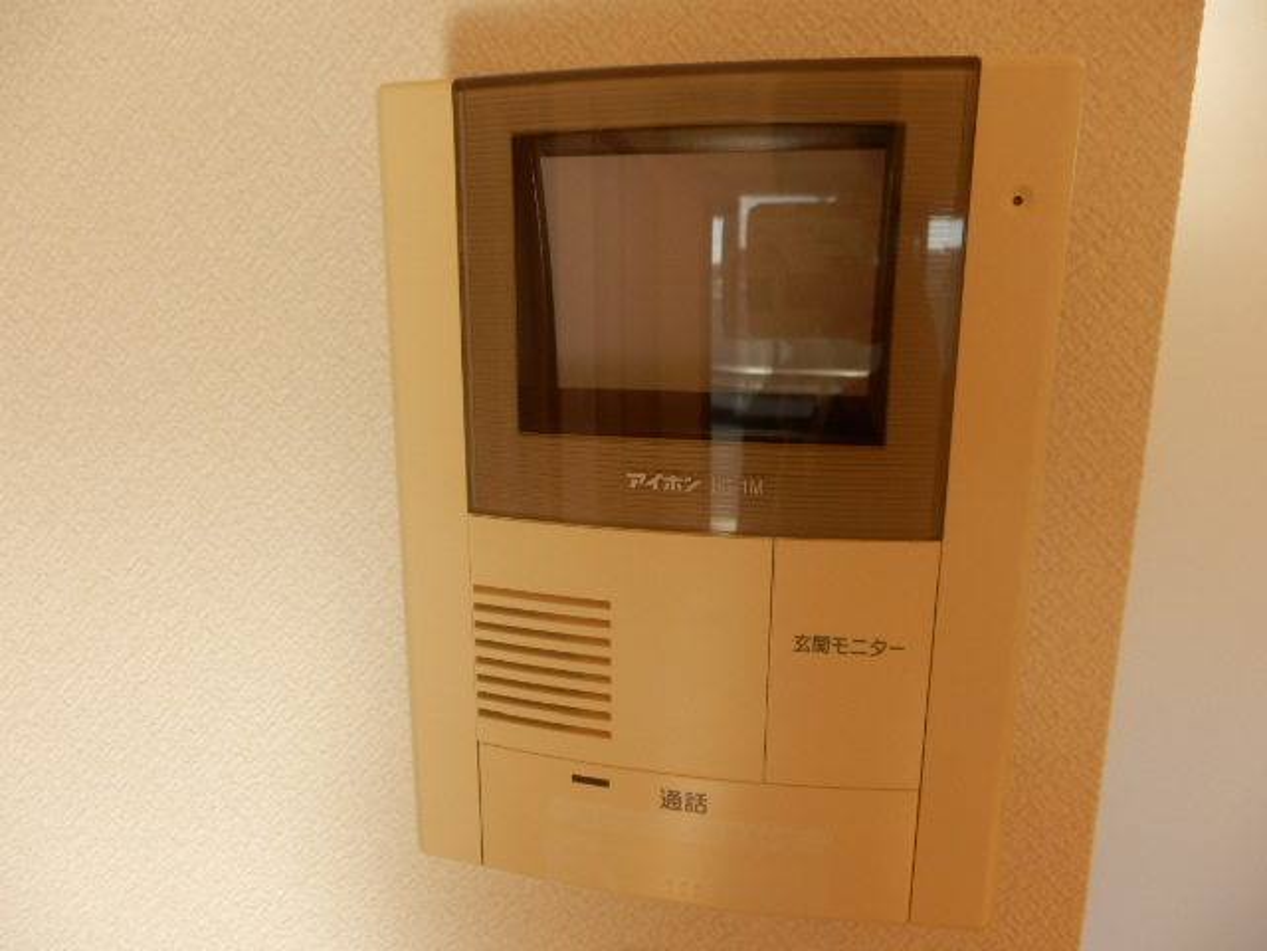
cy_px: 476
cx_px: 634
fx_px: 878
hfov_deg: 71.6
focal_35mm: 24
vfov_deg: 56.8
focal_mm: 4.2
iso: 80
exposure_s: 1/160
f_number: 3
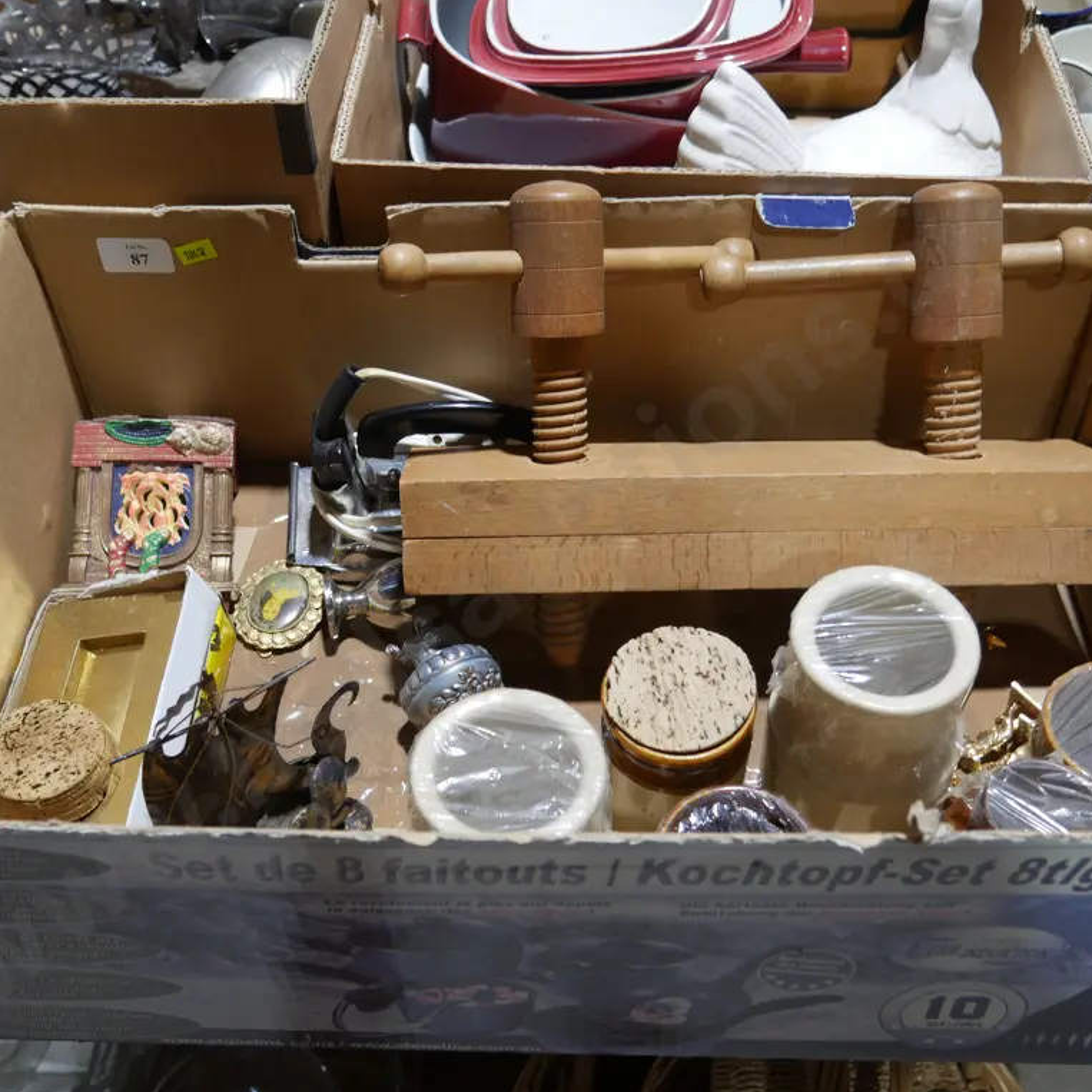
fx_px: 1356
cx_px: 550
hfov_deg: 43.9
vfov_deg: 43.9
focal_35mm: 38
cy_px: 547
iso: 250
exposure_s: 1/60
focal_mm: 16
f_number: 3.6
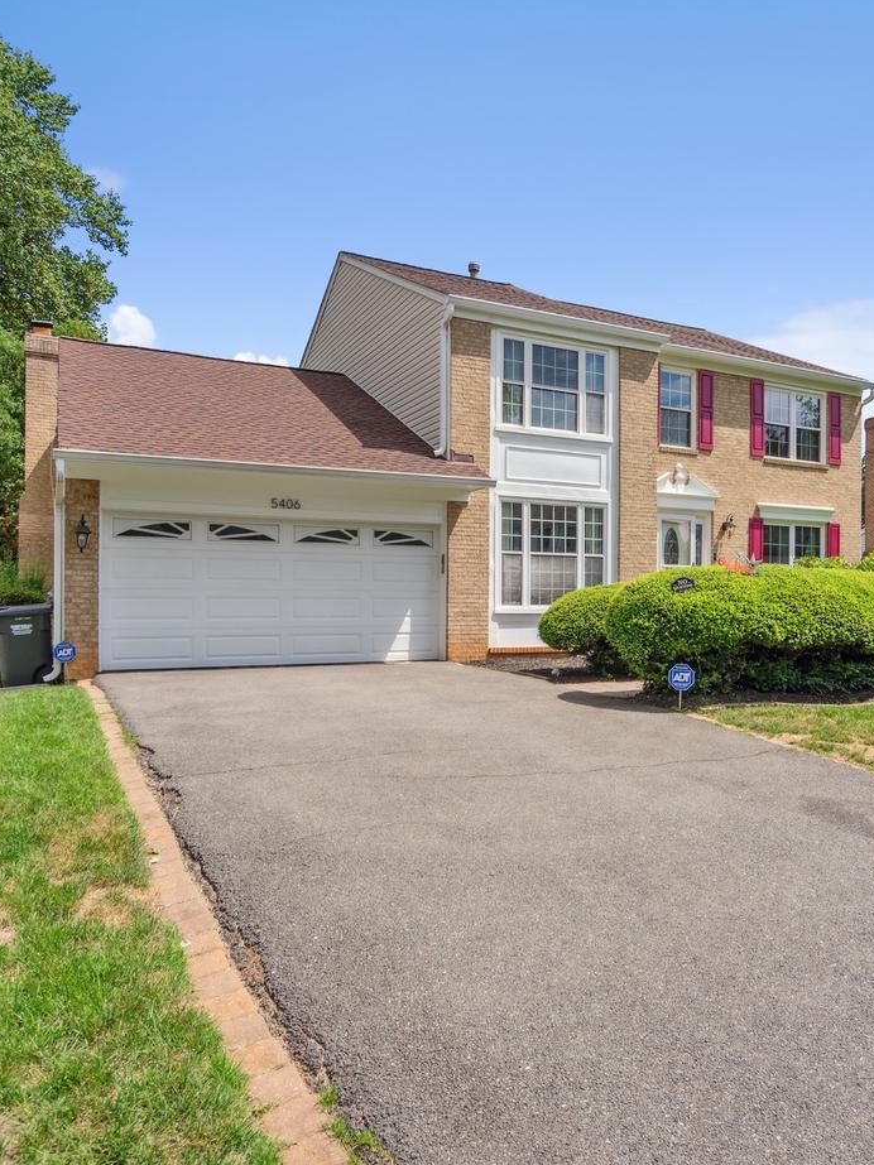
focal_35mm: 24
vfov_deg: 71.6
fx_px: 808
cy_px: 560
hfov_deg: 56.7
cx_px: 485
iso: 800
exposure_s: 1/1600
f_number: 8
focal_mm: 16
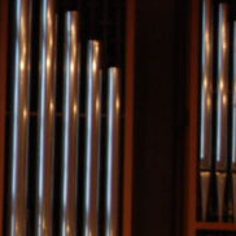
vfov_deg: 6.6
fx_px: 2036
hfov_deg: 6.3
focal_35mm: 264
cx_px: -335
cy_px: 202
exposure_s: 1/10
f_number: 5.3
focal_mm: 42
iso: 800
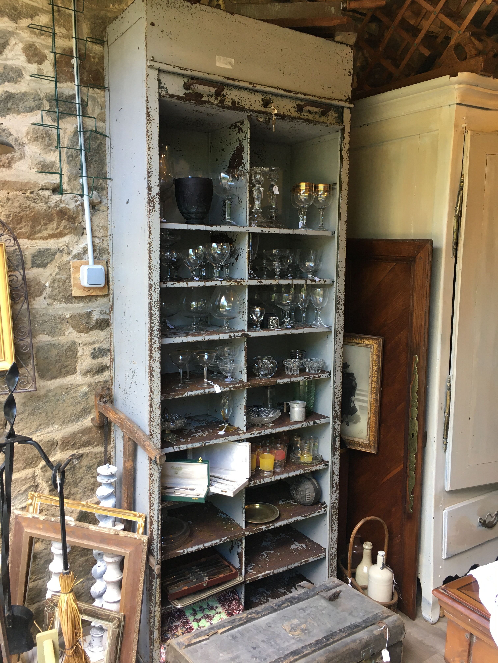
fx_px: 556
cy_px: 332
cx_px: 249
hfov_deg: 48.2
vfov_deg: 61.7
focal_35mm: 29
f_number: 2.2
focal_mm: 4.15
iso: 64
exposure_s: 1/33
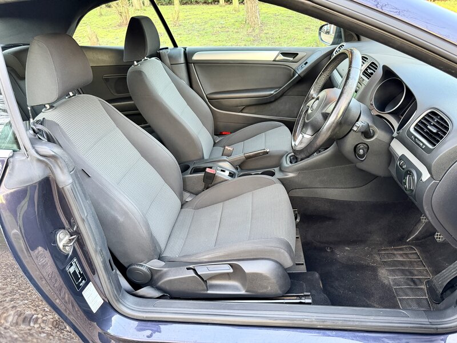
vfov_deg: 56.8
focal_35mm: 24
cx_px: 228
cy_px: 172
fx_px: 317
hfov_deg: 71.6
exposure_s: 1/60
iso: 320
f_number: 1.78
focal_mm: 6.76
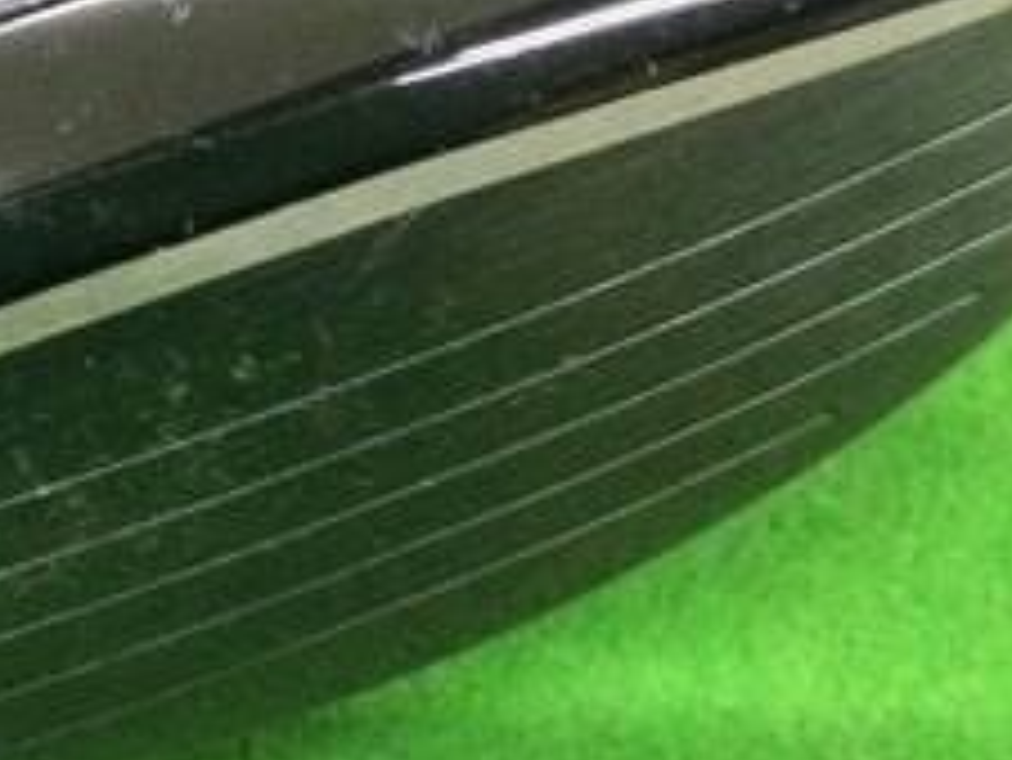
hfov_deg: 21.4
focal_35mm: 88
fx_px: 2574
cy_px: -126
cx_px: -22
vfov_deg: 16.2
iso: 250
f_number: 2.4
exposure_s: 1/15
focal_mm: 3.3
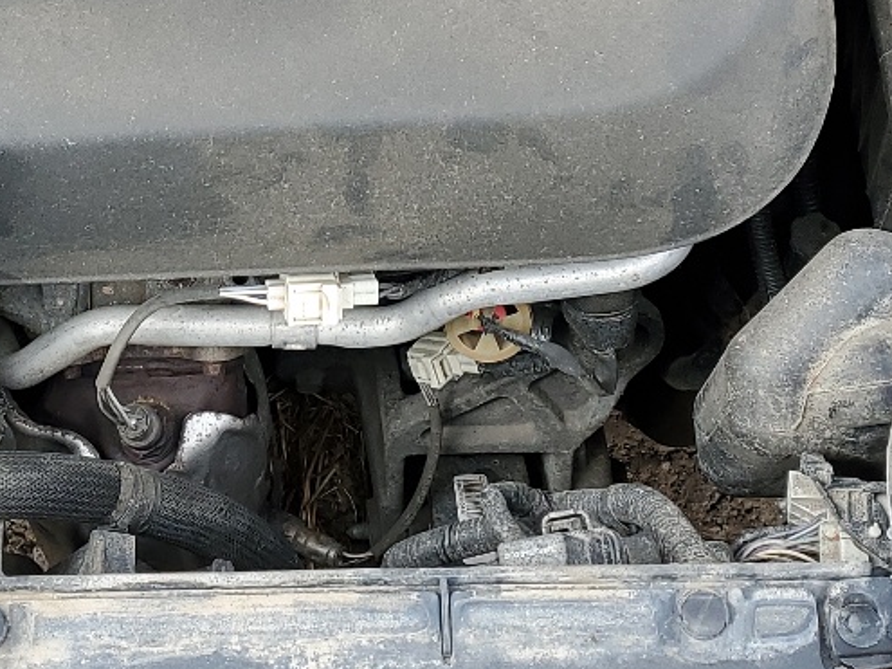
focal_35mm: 84
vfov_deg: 17.1
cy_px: -22
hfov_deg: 23.2
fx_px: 2164
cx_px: 283
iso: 50
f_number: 1.5
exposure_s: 1/500
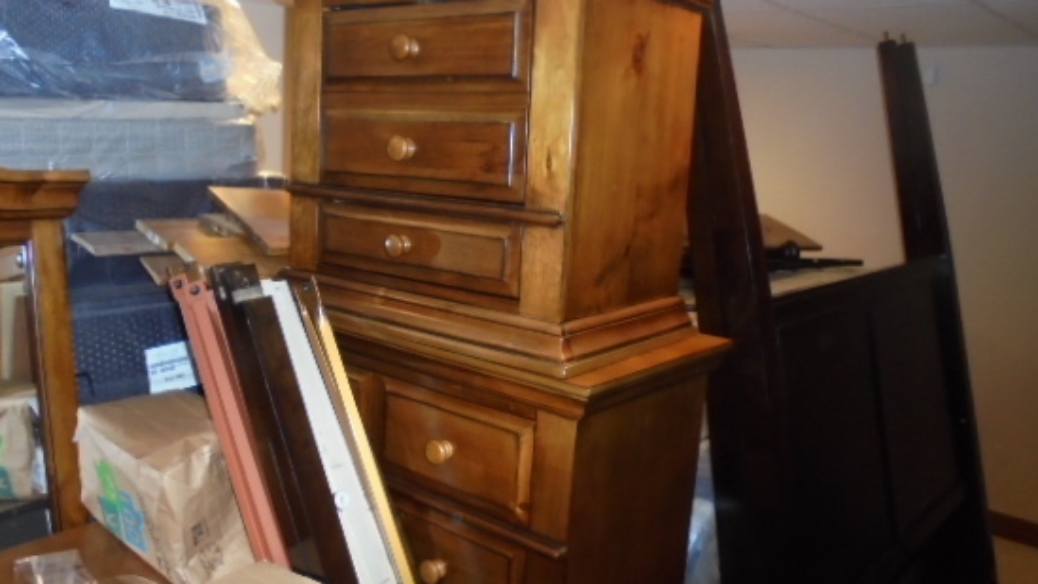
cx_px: 480
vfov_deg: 35.7
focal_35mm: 33
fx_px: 908
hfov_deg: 59.4
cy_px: 287
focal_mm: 4.6
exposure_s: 1/30
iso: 400
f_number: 3.5
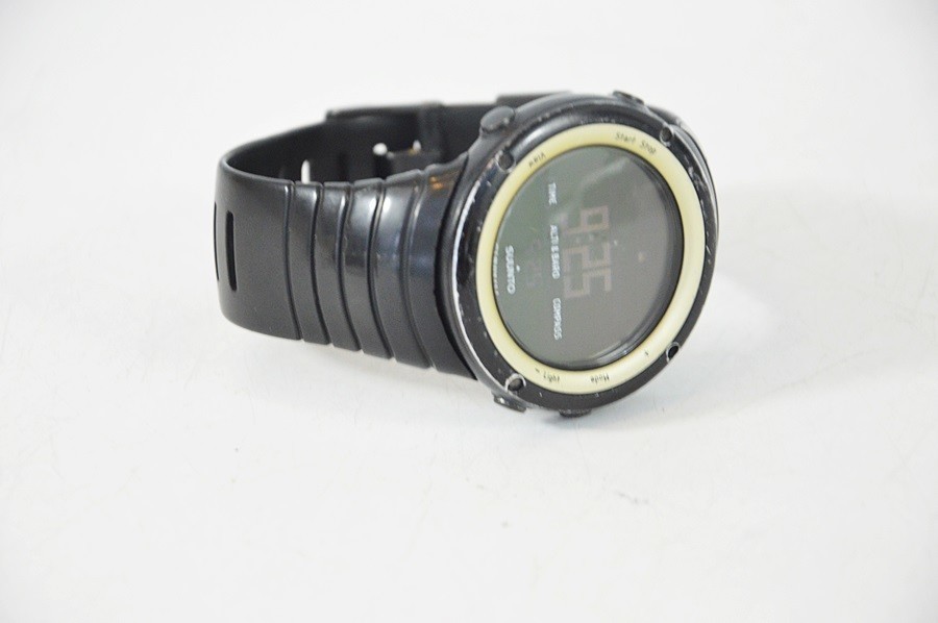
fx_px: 4099
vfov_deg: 8.7
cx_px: 469
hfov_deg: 13.1
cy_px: 312
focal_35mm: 158
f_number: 5.6
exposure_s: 1/100
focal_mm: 105
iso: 1600
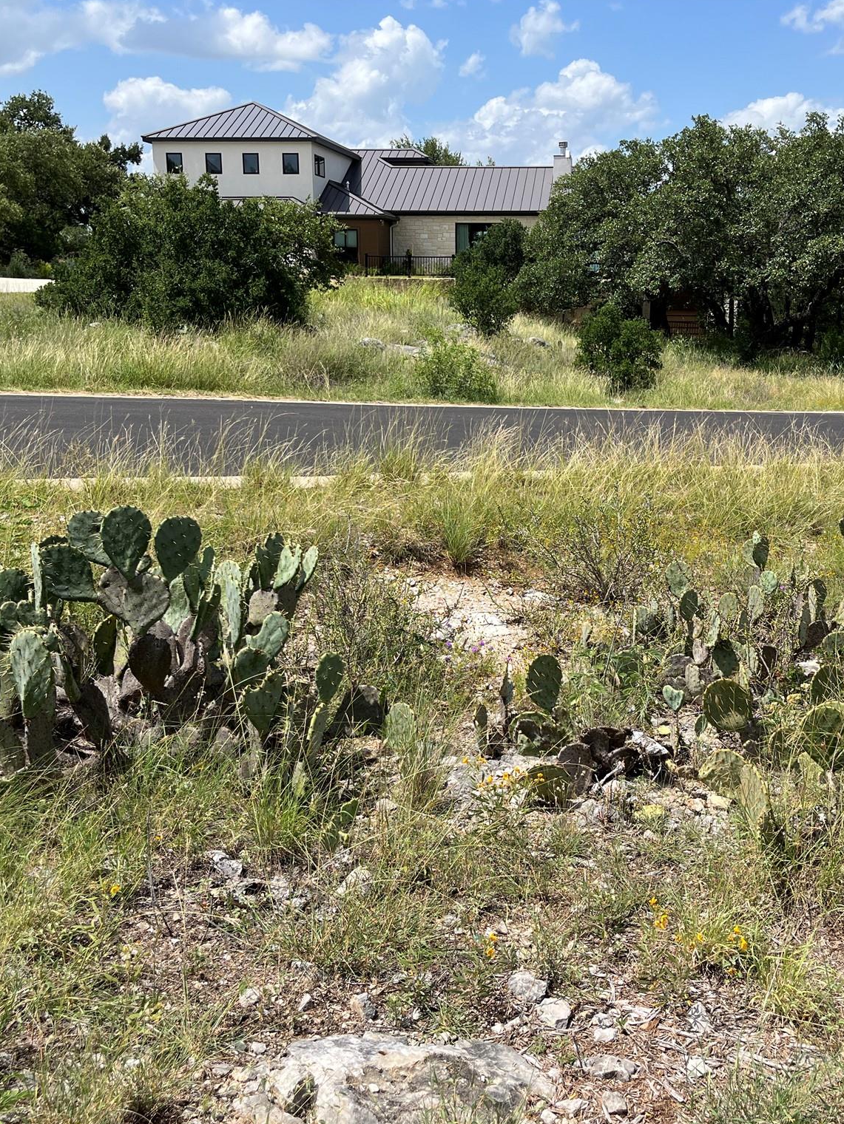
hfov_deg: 40.6
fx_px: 1138
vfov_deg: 52.6
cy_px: 562
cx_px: 484
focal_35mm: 35
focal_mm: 5.1
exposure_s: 1/3413
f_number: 1.6
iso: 50
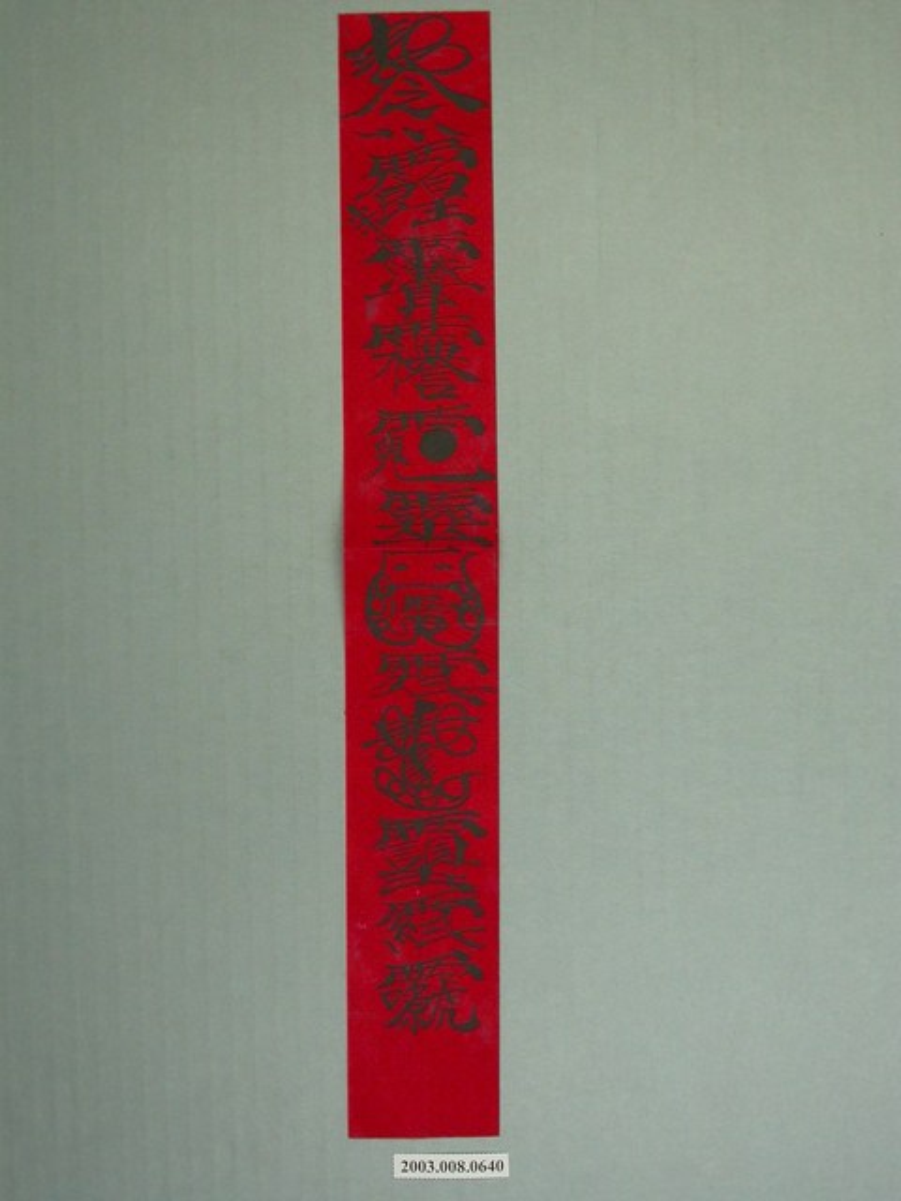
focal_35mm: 51
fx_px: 1770
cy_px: 600
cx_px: 450
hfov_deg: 28.6
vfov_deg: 37.5
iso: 100
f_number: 3.7
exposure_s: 1/30
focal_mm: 10.6
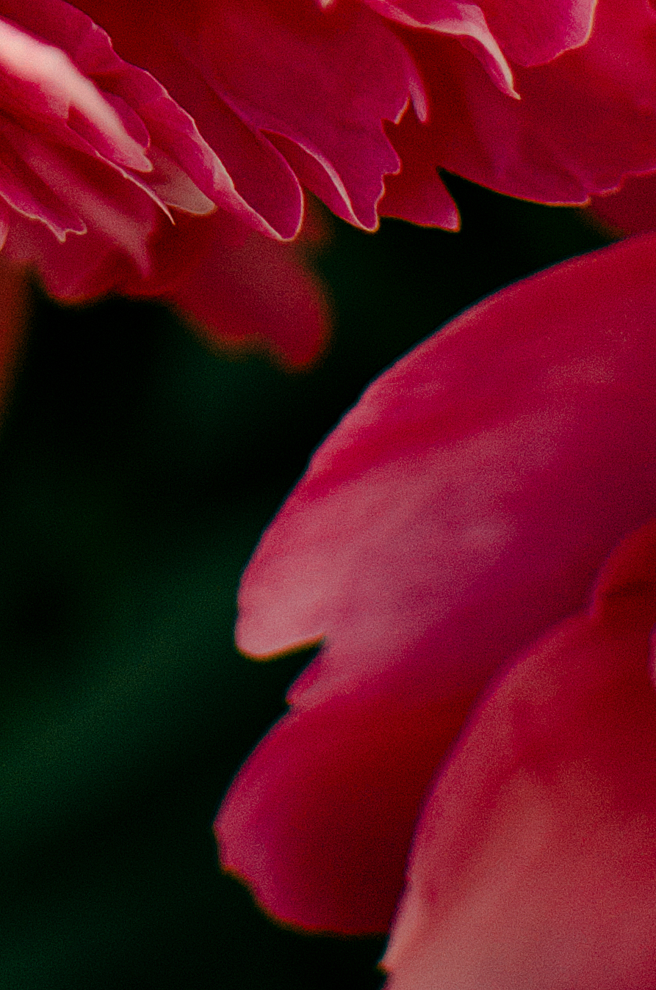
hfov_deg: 7.0
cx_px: -436
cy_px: -605
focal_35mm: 192
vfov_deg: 10.3
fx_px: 5269
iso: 100
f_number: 1.8
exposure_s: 1/2000
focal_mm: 35
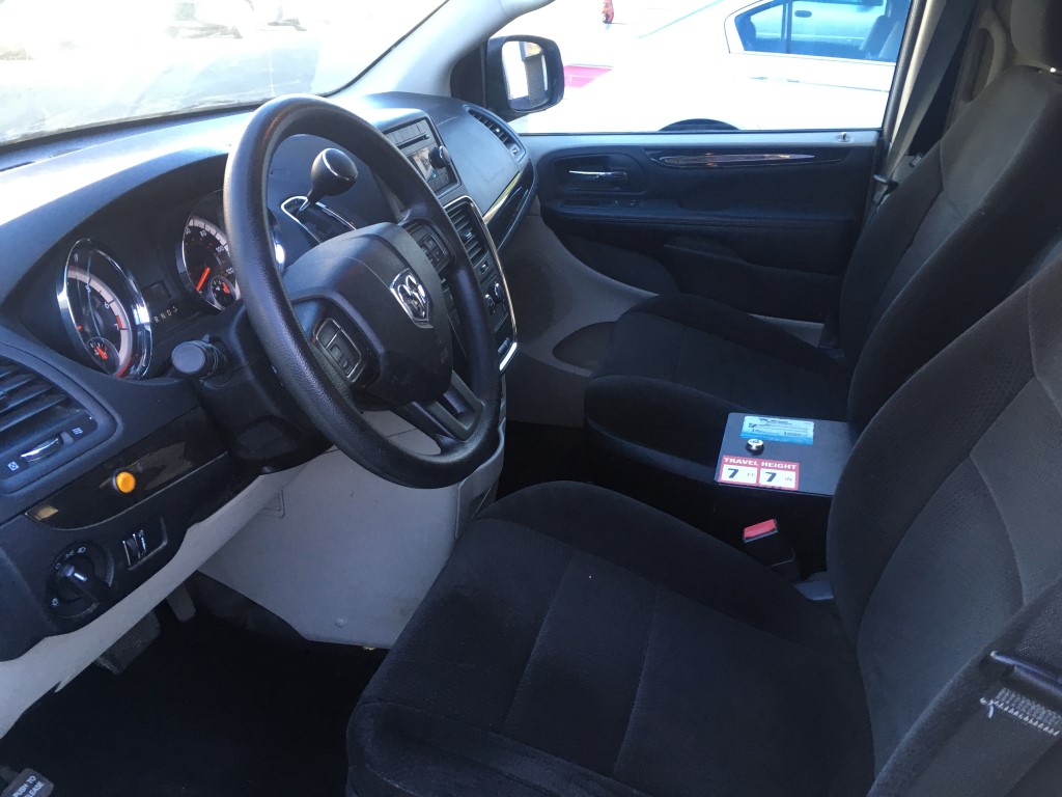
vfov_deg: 48.2
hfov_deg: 61.7
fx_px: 890
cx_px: 531
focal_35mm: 29
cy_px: 398
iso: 32
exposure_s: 1/30
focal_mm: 4.15
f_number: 2.2
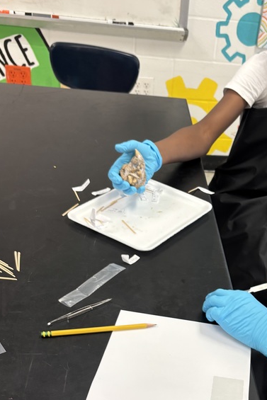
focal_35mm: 49
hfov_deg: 27.0
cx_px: 217
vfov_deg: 39.6
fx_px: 545
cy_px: 284
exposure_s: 1/60
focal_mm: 5.96
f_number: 1.6
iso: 100
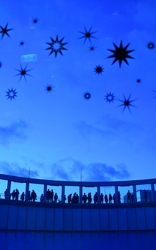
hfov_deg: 34.4
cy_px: 126
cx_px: 83
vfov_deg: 52.7
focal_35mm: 37
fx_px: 252
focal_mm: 24
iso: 320
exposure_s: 1/250
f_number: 2.8
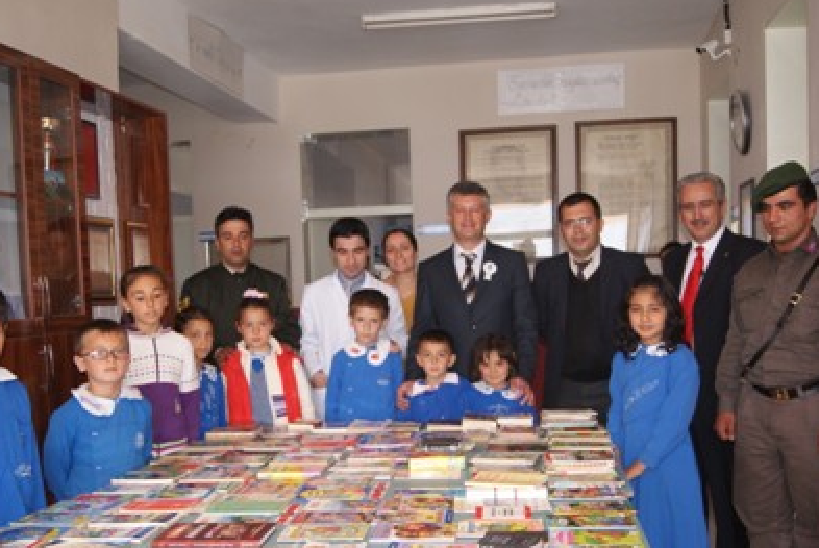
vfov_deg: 32.7
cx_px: 377
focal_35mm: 41
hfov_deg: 47.3
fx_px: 934
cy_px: 265
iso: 400
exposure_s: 1/160
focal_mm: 24
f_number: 4
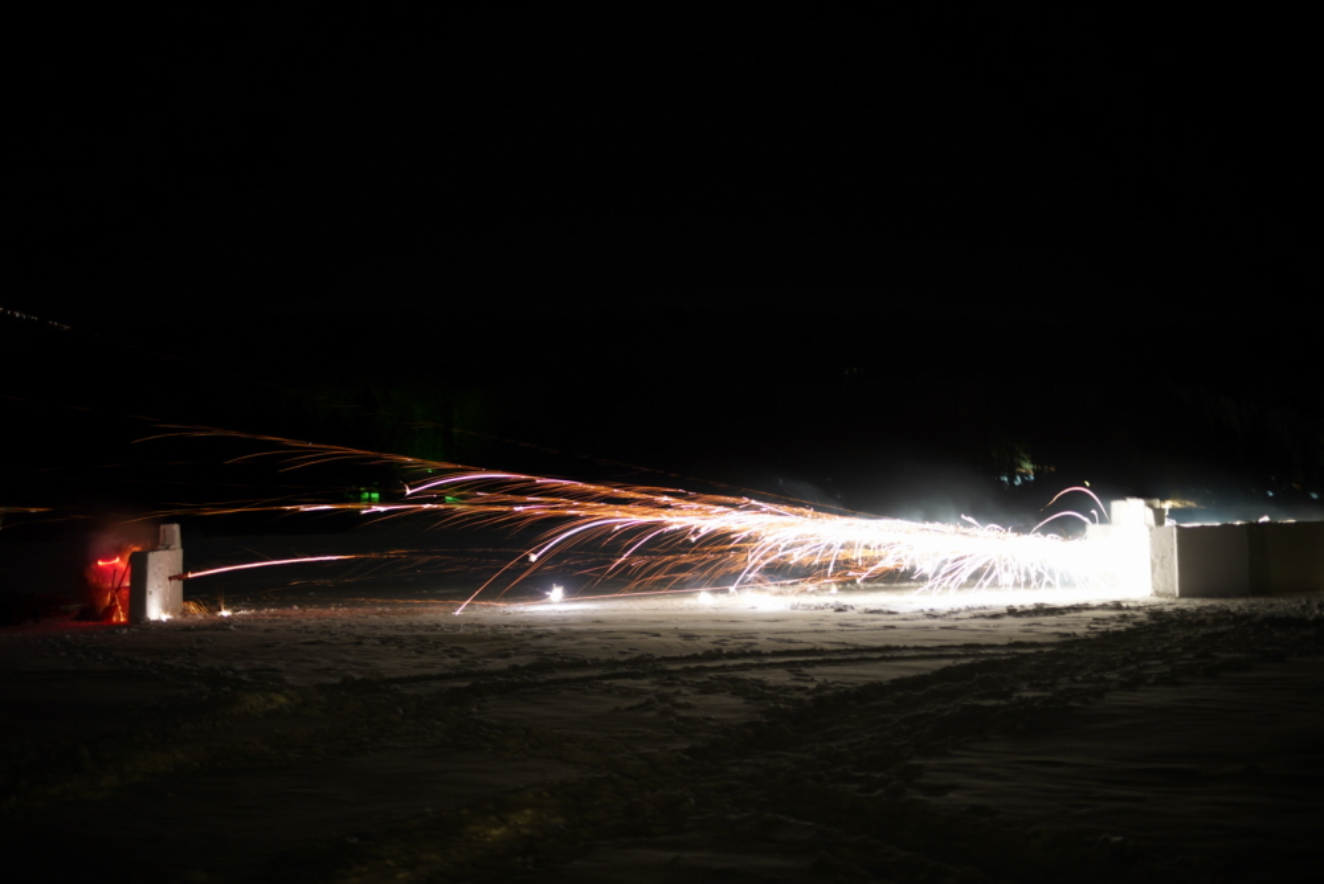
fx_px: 1840
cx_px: 662
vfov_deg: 27.0
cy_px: 442
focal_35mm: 50
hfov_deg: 39.6
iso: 200
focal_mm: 50
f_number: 1.8
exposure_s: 3.2
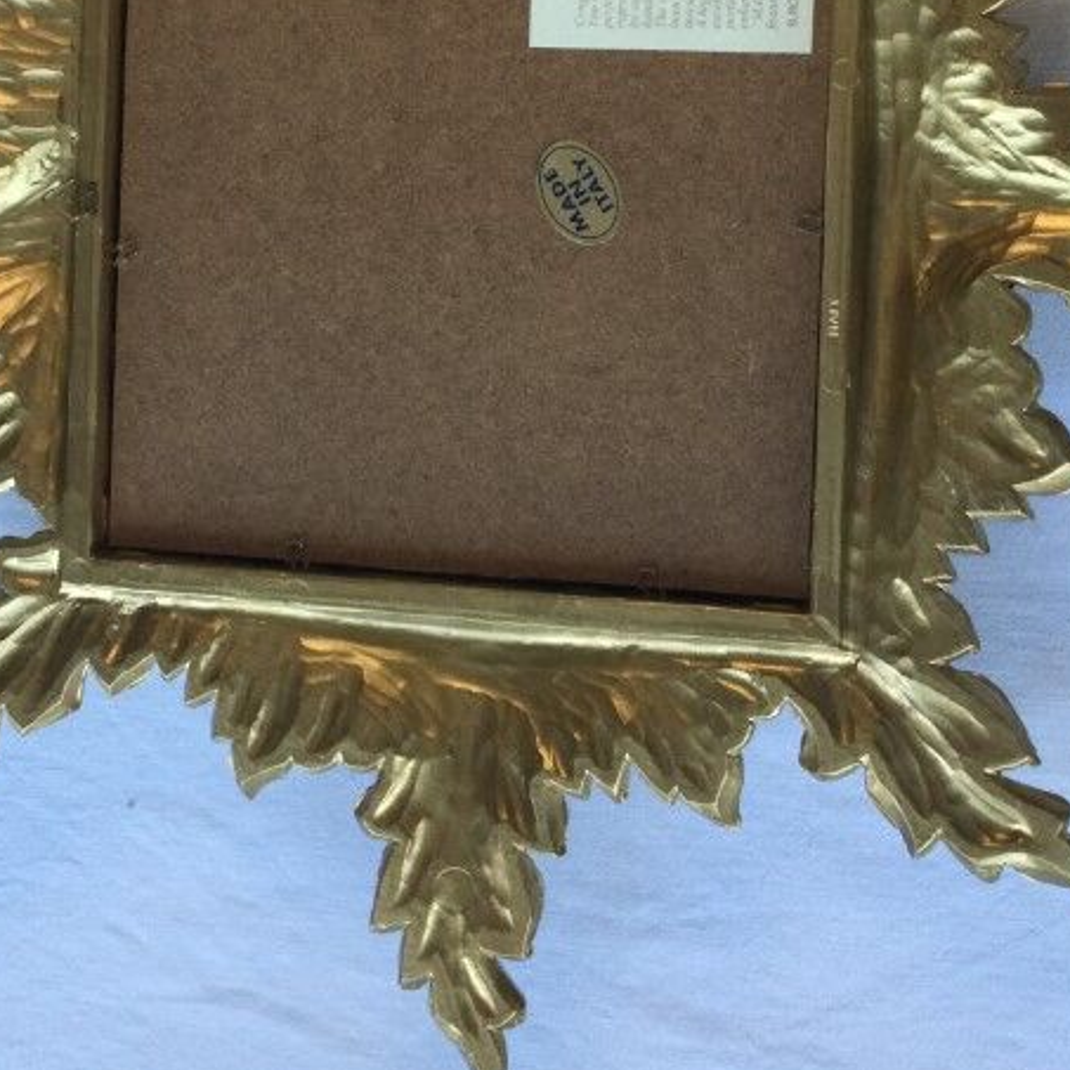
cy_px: 274
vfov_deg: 27.4
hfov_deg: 27.6
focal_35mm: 62
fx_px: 2168
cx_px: 385
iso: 25
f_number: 2.4
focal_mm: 3.3
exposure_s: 1/33
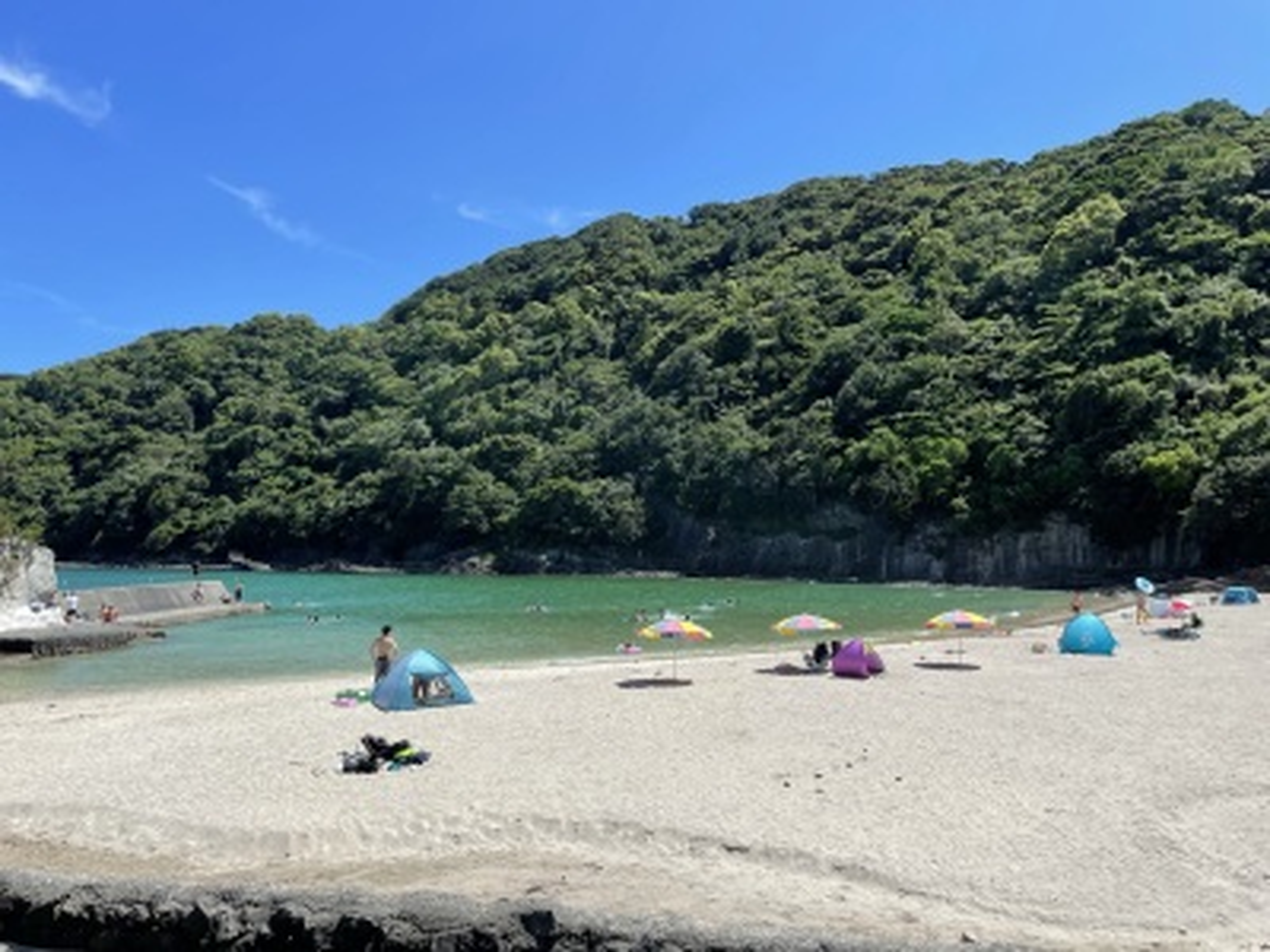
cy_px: 476
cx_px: 635
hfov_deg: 67.3
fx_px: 954
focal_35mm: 26
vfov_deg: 53.1
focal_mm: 4.2
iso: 32
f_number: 1.6
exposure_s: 1/3509
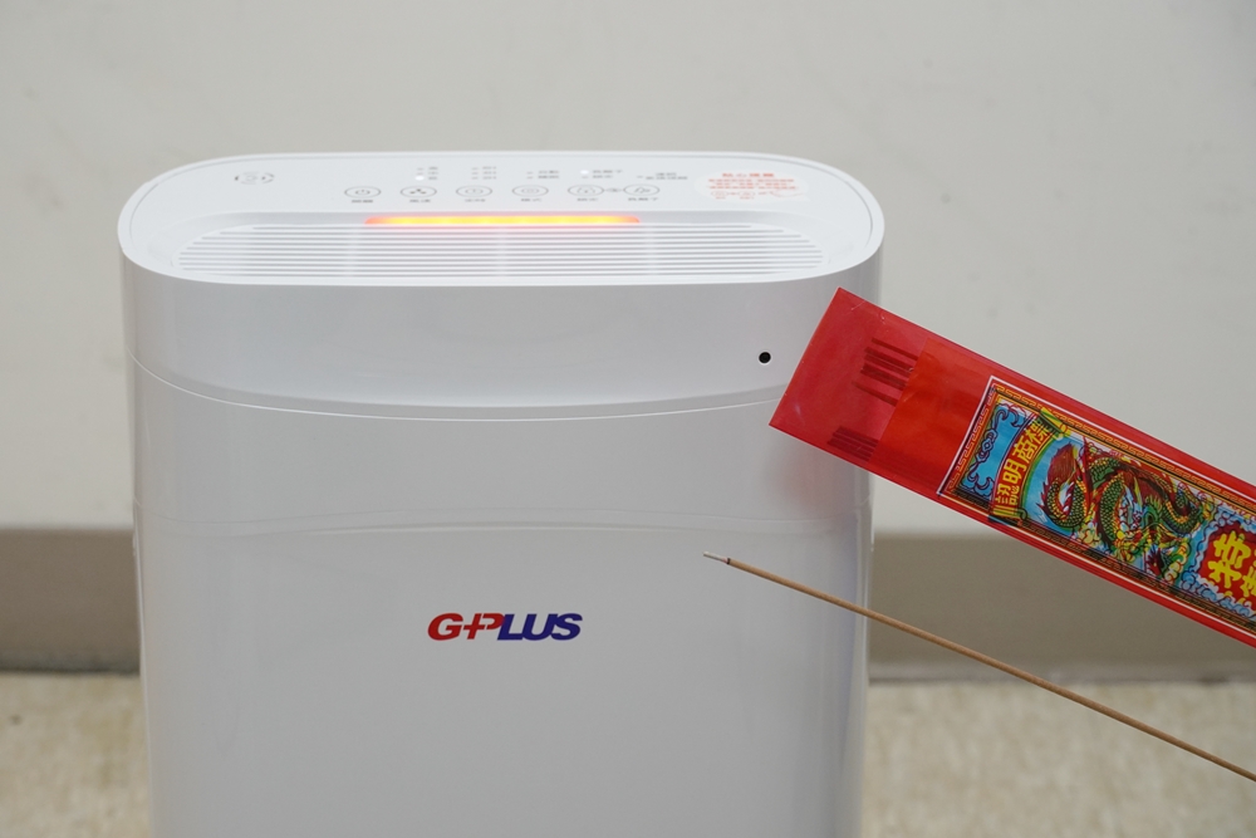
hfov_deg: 23.8
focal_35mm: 86
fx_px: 2983
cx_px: 628
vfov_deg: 16.0
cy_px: 419
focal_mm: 57
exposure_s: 1/100
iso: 1250
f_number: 5.6
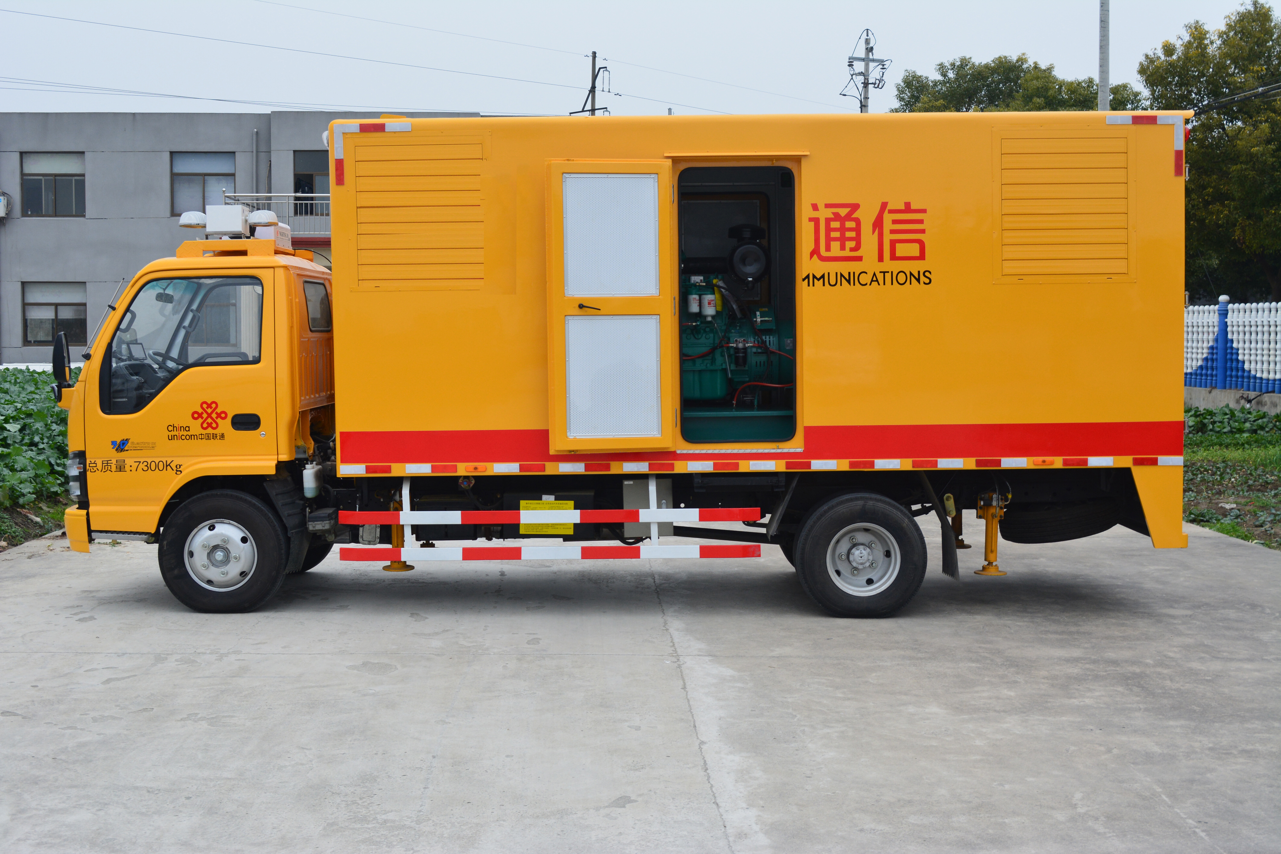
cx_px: 640
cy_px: 427
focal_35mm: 44
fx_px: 1548
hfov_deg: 45.0
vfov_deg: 30.8
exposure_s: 1/30
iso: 400
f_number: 9
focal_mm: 29
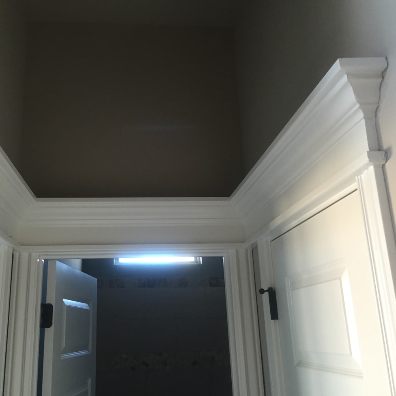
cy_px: 194
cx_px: 165
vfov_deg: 47.2
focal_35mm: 35
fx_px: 453
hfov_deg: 47.0
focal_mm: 4.15
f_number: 2.2
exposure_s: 1/30
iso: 125
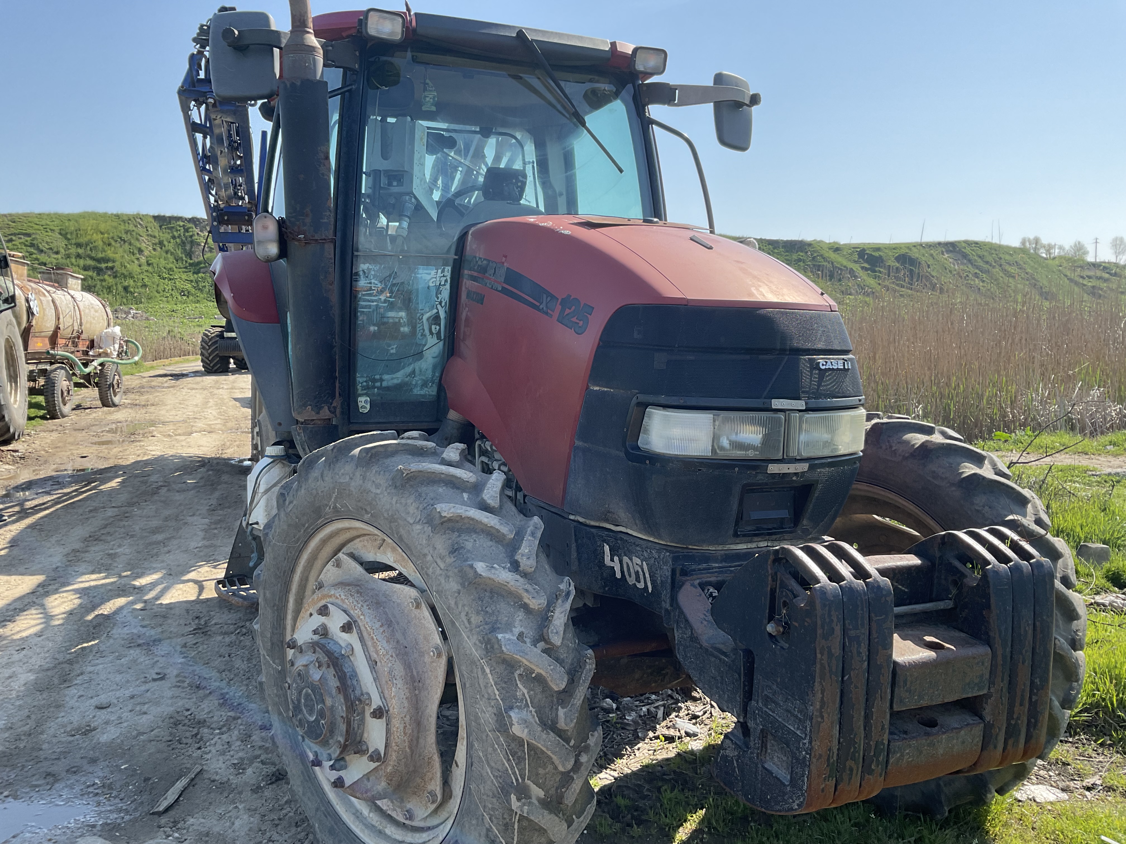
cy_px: 422
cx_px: 563
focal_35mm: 29
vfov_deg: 48.2
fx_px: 943
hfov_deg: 61.7
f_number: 1.8
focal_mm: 3
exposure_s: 1/883
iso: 16
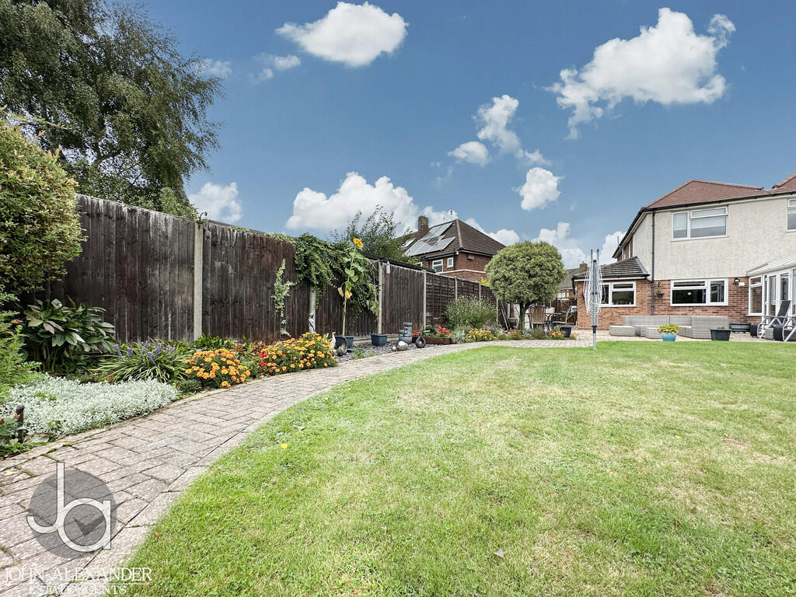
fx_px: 322
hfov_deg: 102.1
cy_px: 298
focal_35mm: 14
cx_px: 398
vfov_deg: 85.7
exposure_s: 1/412
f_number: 2.2
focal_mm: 2.22
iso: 40
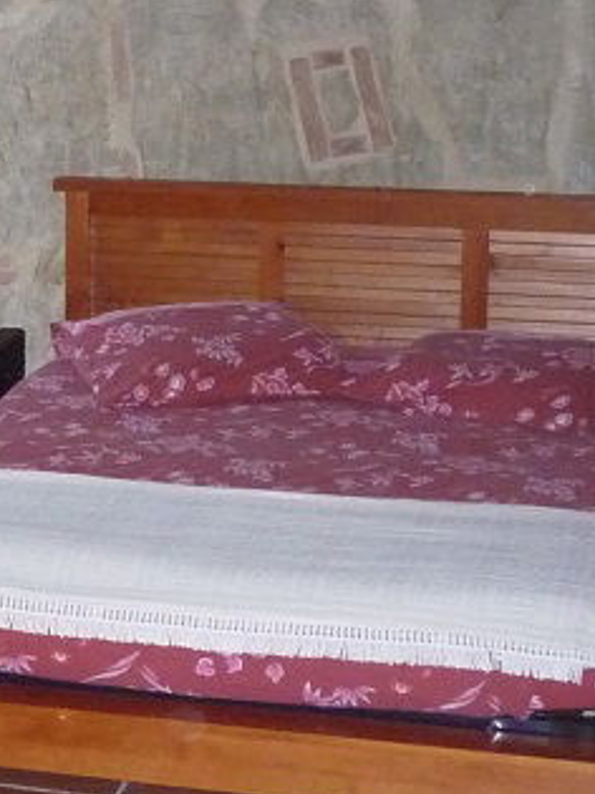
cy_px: 202
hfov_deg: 13.9
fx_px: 2385
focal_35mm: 104
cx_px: -71
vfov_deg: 18.8
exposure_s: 1/30
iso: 500
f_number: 3.3
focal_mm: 5.2
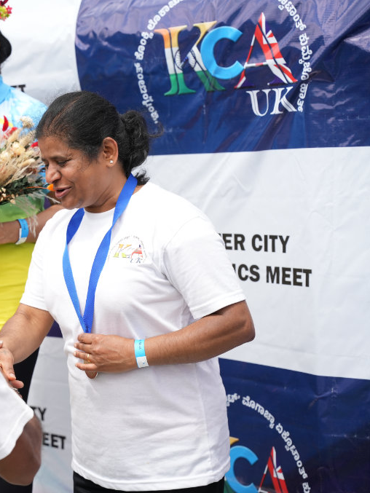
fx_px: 1067
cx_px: 26
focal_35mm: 75
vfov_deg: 26.0
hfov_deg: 19.3
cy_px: 246
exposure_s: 1/2000
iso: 250
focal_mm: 51.6
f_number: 2.8
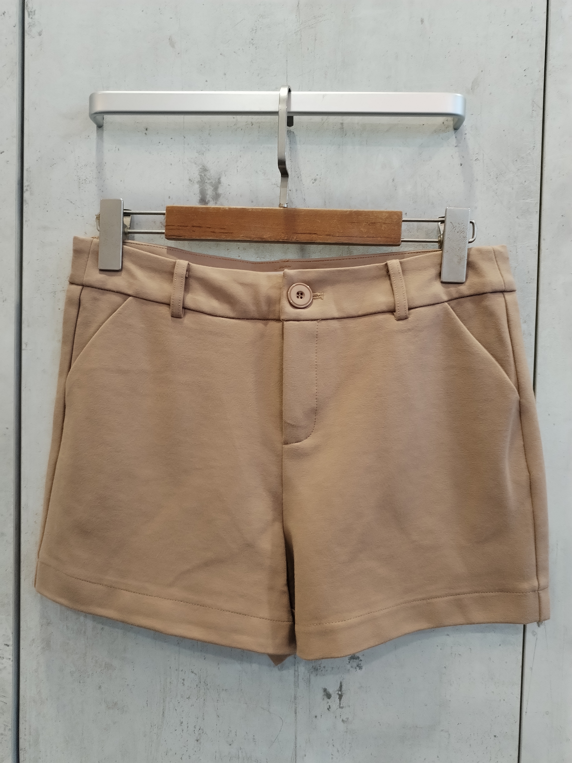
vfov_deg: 61.7
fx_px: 639
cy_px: 382
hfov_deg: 48.2
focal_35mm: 29
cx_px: 286
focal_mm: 4.75
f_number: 1.8
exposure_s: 1/33.3
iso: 645
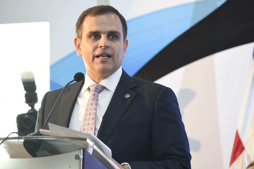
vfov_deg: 7.0
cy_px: 84
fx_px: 1376
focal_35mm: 195
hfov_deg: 10.5
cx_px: 127
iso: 800
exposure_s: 1/80
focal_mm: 130
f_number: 4.8
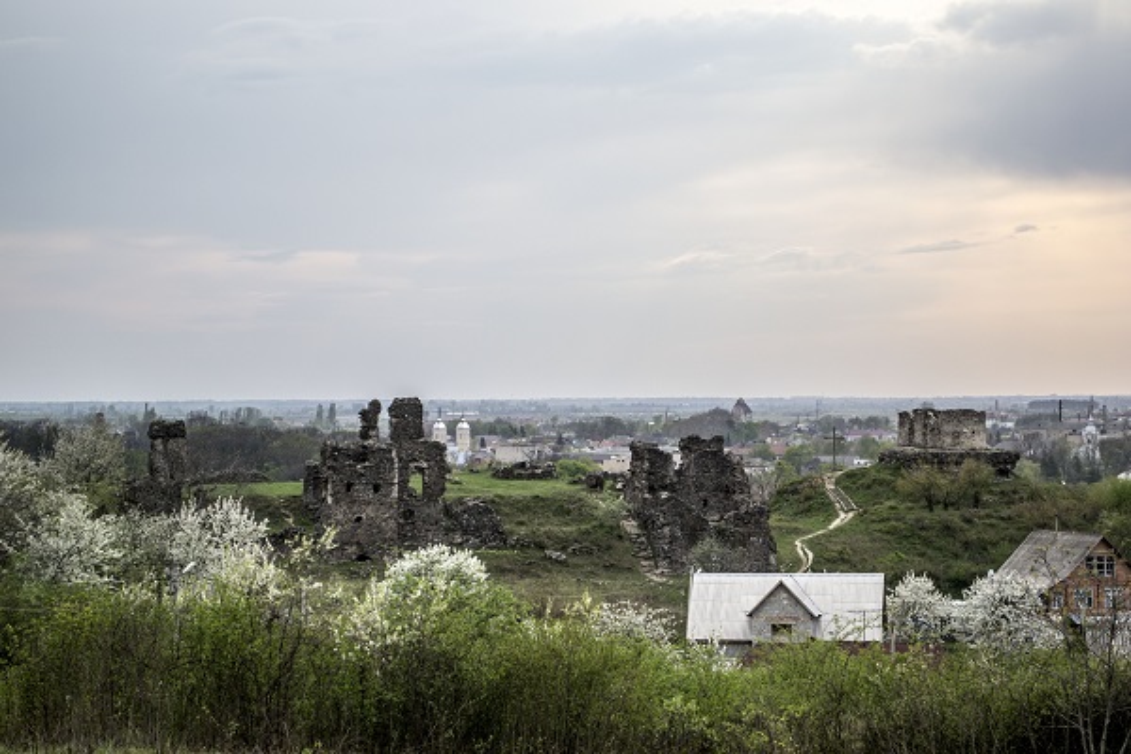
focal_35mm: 82
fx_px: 2592
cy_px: 377
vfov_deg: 16.6
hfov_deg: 24.6
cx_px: 566
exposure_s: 1/320
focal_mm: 55
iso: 200
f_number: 5.6
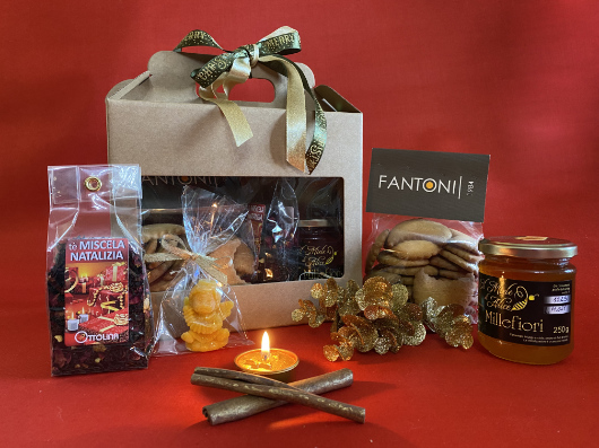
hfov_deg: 67.3
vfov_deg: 53.0
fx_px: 450
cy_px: 224
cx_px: 300
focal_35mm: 26
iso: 400
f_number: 1.8
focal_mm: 4.2
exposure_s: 1/50
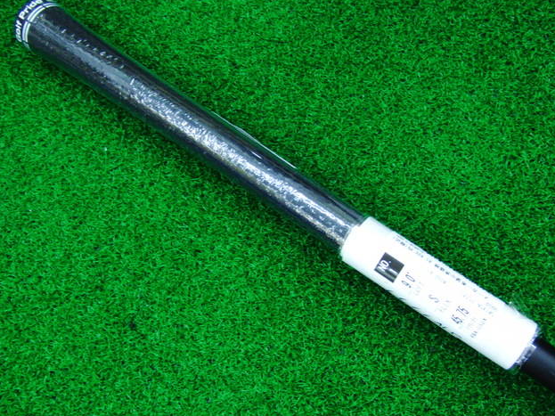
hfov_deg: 49.0
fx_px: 609
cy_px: 211
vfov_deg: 37.7
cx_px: 278
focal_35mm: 38
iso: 400
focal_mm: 6.42
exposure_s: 1/40
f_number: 3.6
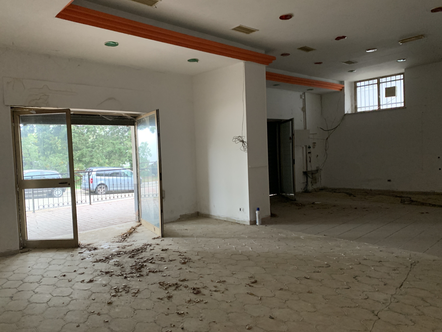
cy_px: 166
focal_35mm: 26
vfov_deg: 53.1
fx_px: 332
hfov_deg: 67.3
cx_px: 221
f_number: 1.8
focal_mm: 4.25
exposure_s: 1/40
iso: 400
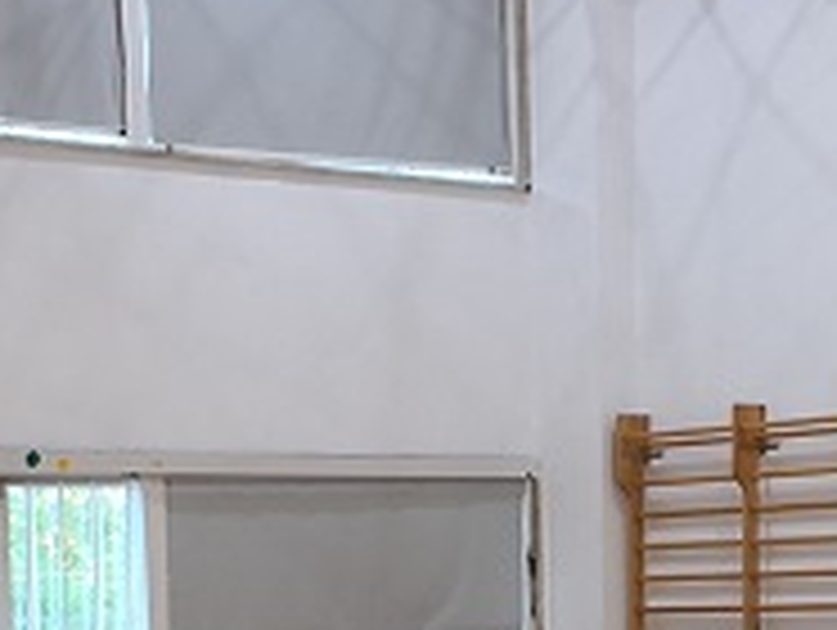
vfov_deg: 12.6
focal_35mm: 115
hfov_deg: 17.1
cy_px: 774
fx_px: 2784
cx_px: 374
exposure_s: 1/50
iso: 64
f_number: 1.6
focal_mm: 3.95
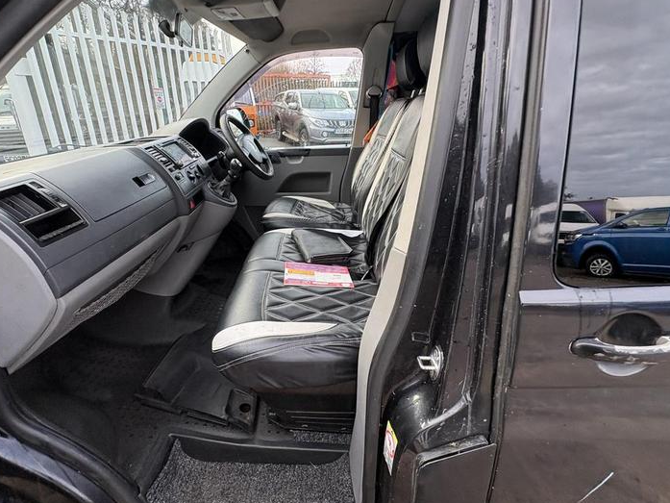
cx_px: 326
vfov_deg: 71.6
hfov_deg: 87.7
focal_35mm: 18
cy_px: 239
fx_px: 348
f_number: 2.2
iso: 80
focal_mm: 2.22
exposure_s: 1/99
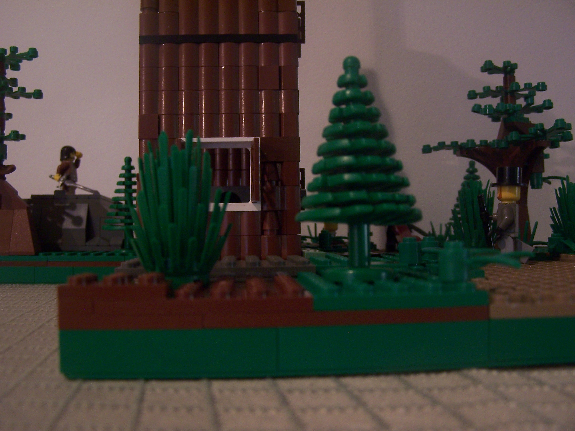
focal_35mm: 38
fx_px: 631
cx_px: 288
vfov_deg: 37.7
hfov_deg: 49.0
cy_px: 216
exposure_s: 1/8
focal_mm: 6.3
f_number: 2.8
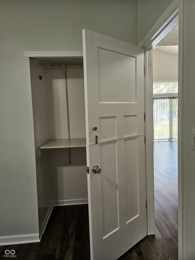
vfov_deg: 73.9
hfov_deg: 58.9
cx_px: 98
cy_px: 130
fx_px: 173
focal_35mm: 23
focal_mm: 5.4
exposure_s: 1/120
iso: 125
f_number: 1.8
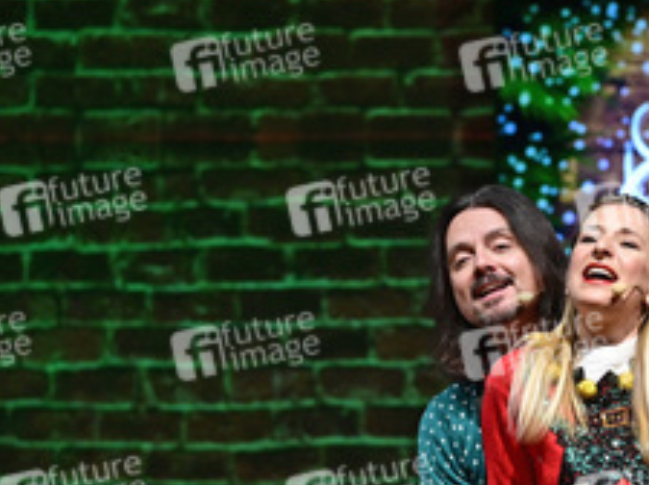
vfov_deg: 3.8
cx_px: 573
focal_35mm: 386
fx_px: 7225
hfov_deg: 5.1
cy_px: 419
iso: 3200
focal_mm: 200
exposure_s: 1/400
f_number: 4.5
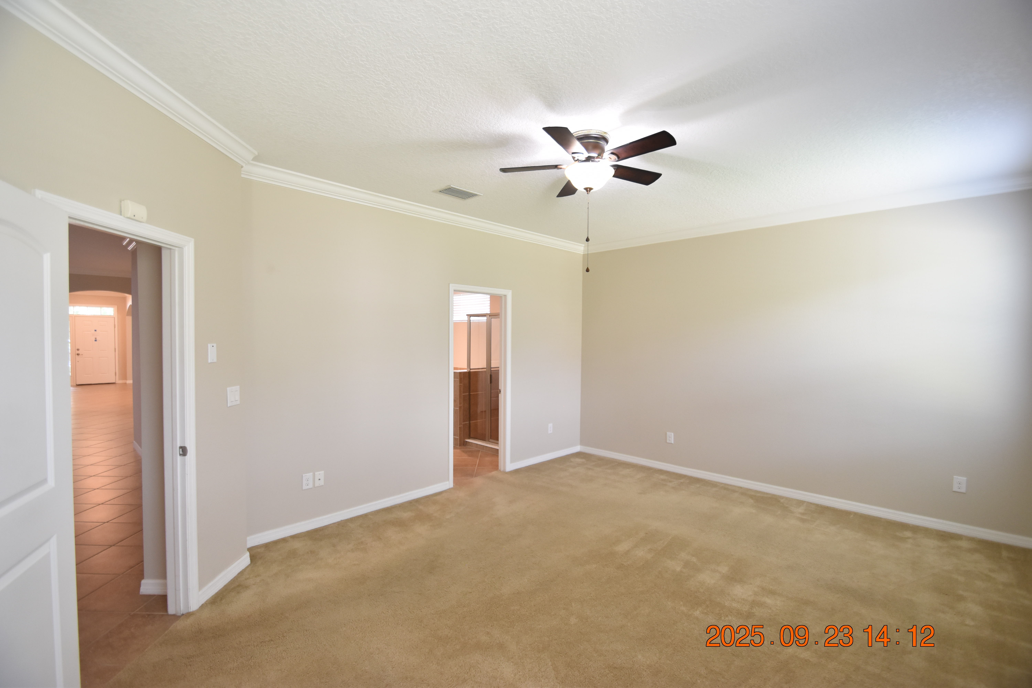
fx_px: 430
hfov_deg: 100.4
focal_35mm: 15
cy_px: 344
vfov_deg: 77.3
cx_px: 516
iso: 800
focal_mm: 10
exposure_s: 1/45
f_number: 3.5
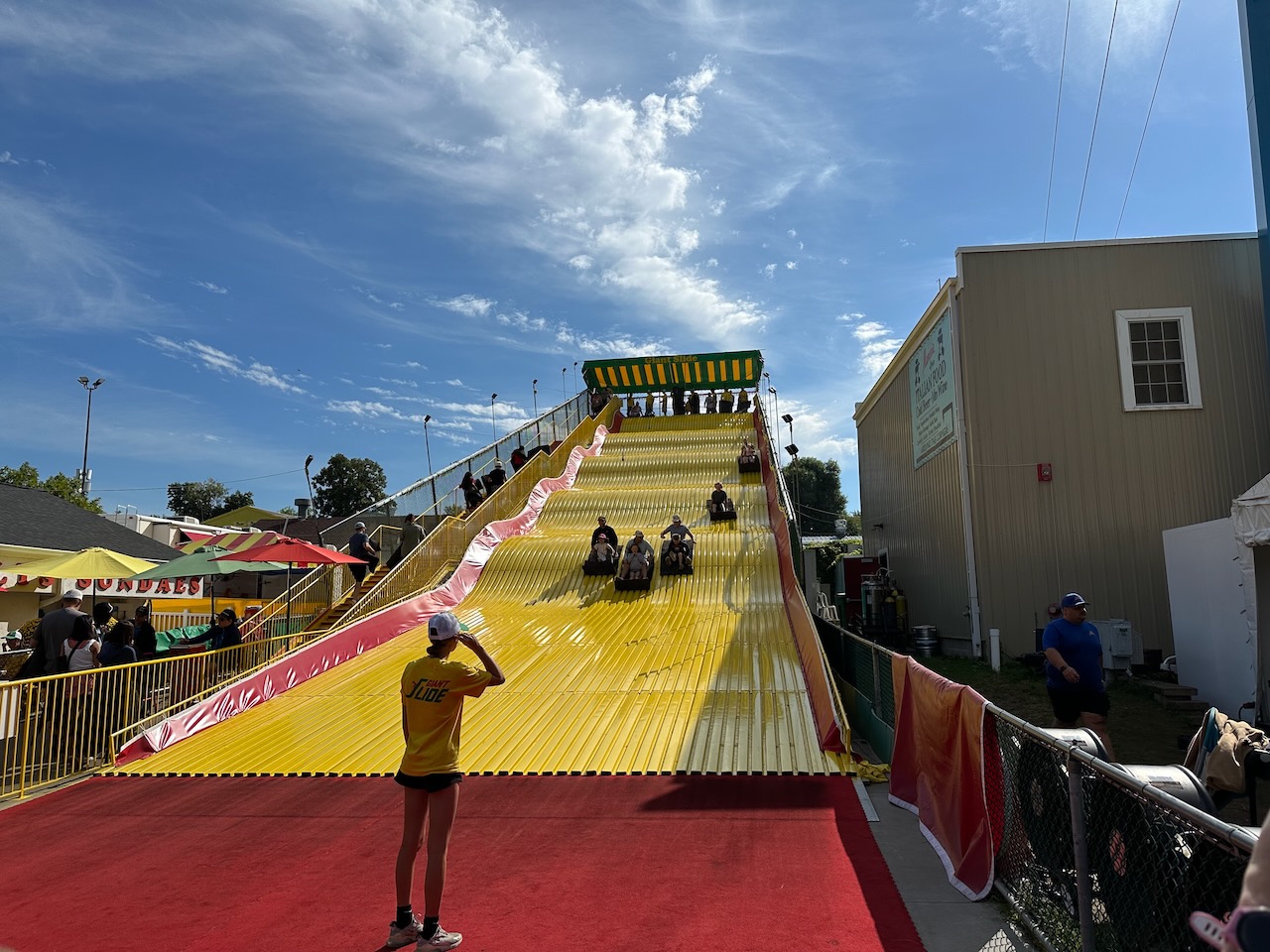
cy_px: 476
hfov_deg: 71.6
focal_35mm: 24
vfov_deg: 56.8
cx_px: 635
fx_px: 881
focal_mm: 6.86
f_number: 1.78
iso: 80
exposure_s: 1/10753
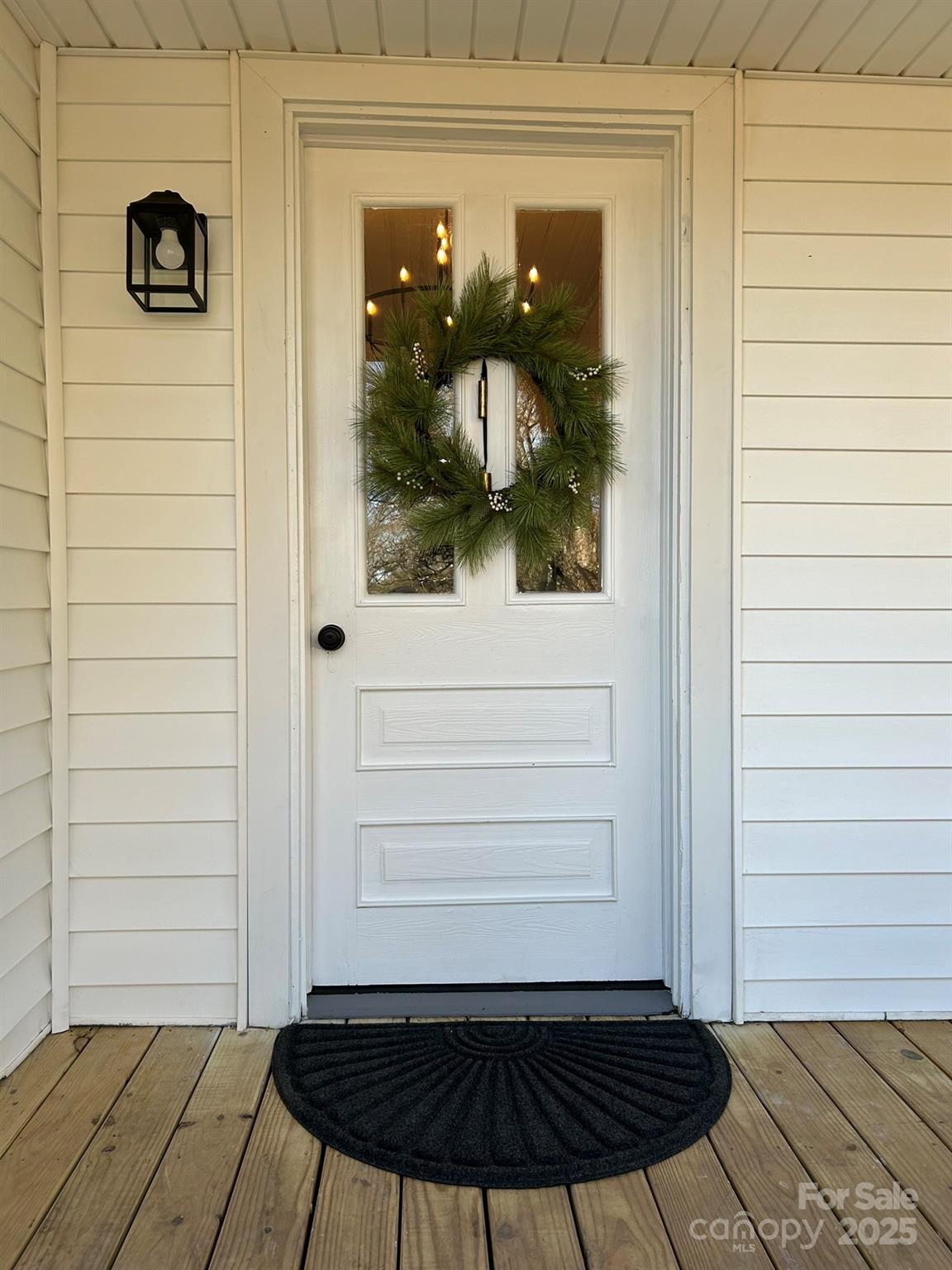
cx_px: 476
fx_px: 953
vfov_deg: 67.3
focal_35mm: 26
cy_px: 635
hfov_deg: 53.1
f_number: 1.5
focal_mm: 5.7
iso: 50
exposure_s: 1/414
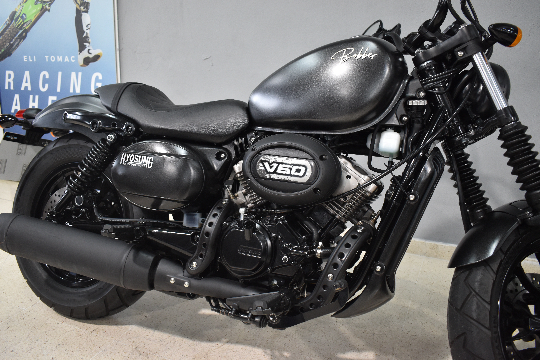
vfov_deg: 41.7
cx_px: 270
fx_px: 472
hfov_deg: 59.5
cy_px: 180
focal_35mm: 32
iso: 800
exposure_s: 1/50
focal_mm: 21
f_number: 3.8
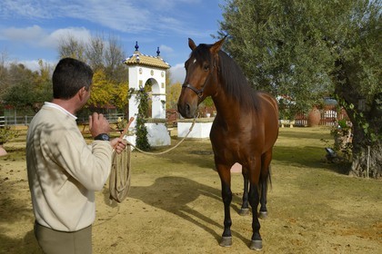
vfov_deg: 41.1
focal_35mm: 32
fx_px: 340
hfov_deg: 58.7
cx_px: 191
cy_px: 127
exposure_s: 1/640
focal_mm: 32
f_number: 10
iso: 200
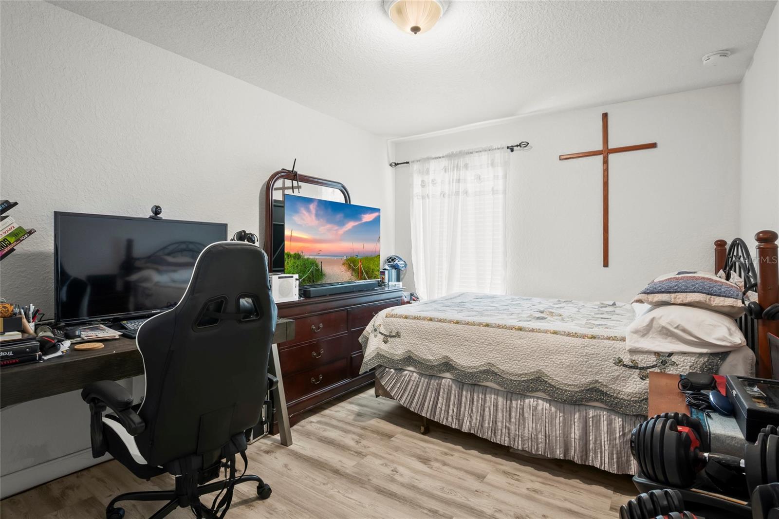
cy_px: 260
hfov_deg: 95.0
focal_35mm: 16
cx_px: 390
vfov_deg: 72.0
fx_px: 357
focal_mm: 11
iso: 100
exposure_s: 15
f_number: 8
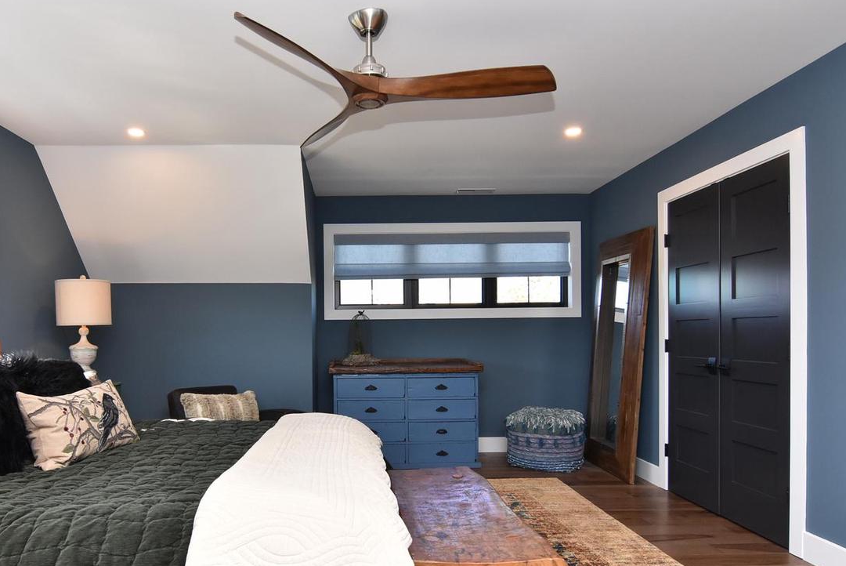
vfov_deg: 52.8
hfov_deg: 73.1
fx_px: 564
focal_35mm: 24
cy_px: 343
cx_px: 349
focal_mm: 12
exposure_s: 1/80
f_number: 7.1
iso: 800
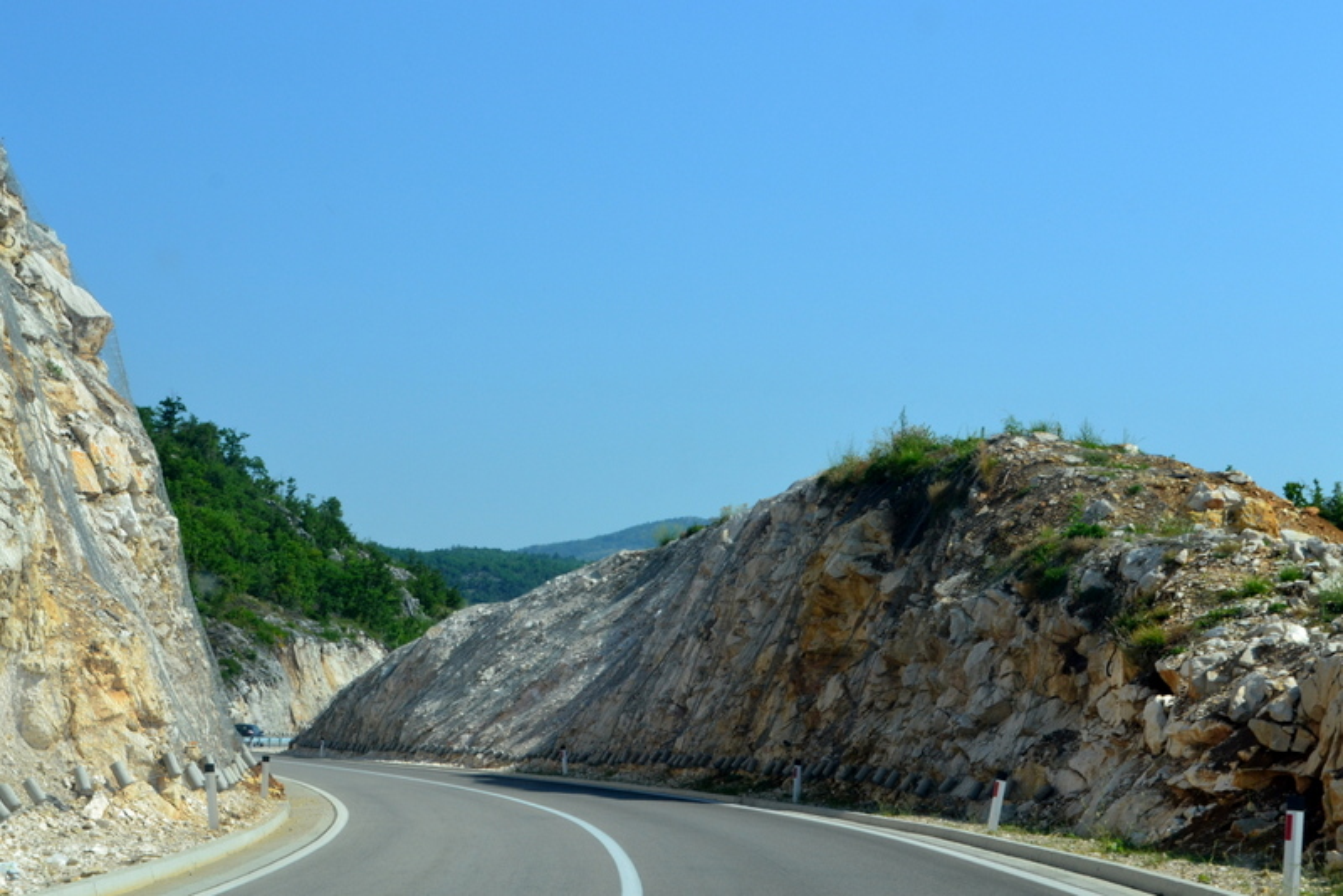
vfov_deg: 17.5
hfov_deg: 26.0
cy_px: 448
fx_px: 2911
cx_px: 672
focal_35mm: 78
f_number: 11
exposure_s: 1/320
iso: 400
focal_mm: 52
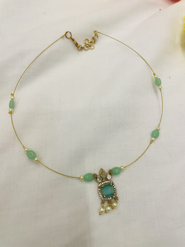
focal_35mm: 26
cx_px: 92
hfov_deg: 53.1
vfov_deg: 67.3
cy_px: 124
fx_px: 185
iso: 64
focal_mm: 4.2
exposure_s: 1/100
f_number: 1.6
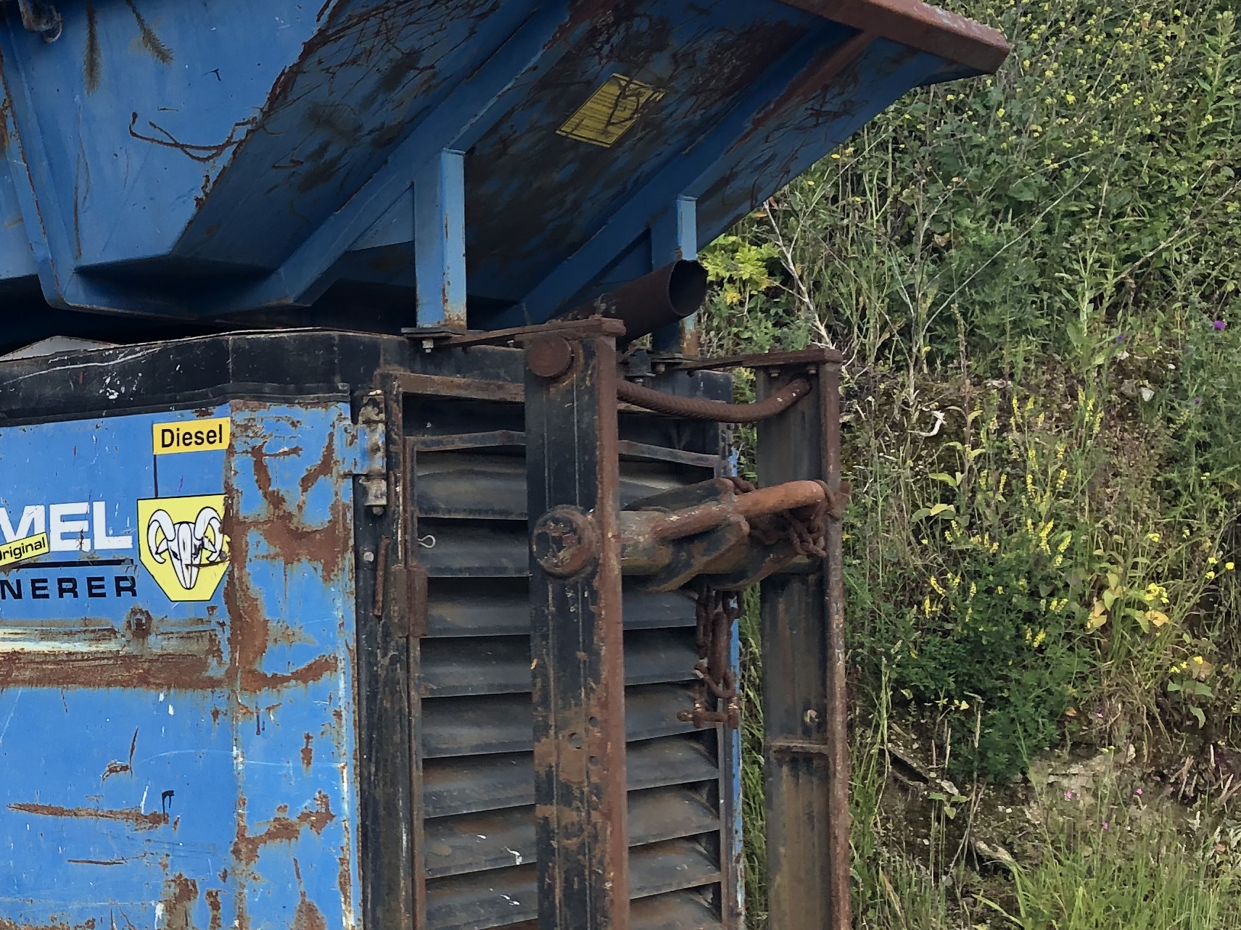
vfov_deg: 22.2
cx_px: -122
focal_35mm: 66
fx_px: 2366
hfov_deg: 27.0
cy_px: 620
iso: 20
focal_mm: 3.99
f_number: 1.8
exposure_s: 1/326
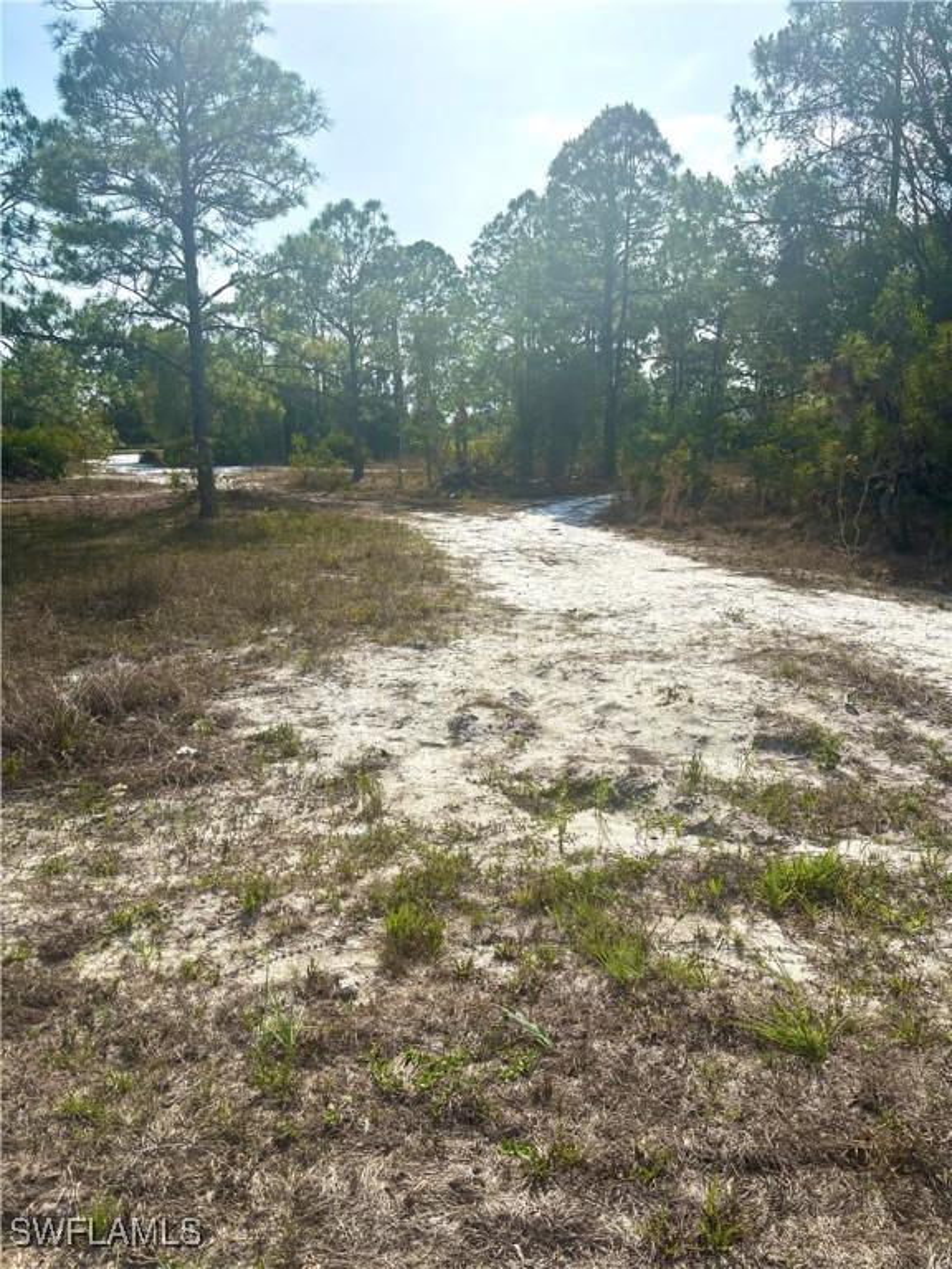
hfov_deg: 53.1
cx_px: 476
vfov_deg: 67.3
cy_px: 634
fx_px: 953
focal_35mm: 26
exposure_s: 1/5348
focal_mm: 5.96
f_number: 1.6
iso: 50
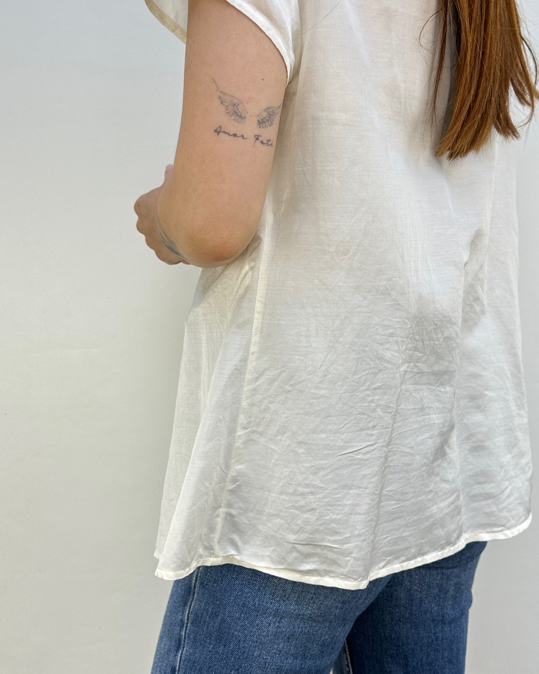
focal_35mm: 35
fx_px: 698
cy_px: 307
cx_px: 341
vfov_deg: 51.5
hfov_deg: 41.9
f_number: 1.78
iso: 80
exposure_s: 1/516
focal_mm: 6.86
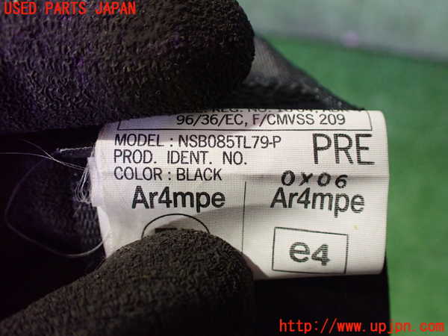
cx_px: 224
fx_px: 388
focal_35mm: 30
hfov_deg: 60.0
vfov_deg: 46.8
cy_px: 168
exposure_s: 1/30
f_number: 2.3
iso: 1000
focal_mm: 5.4
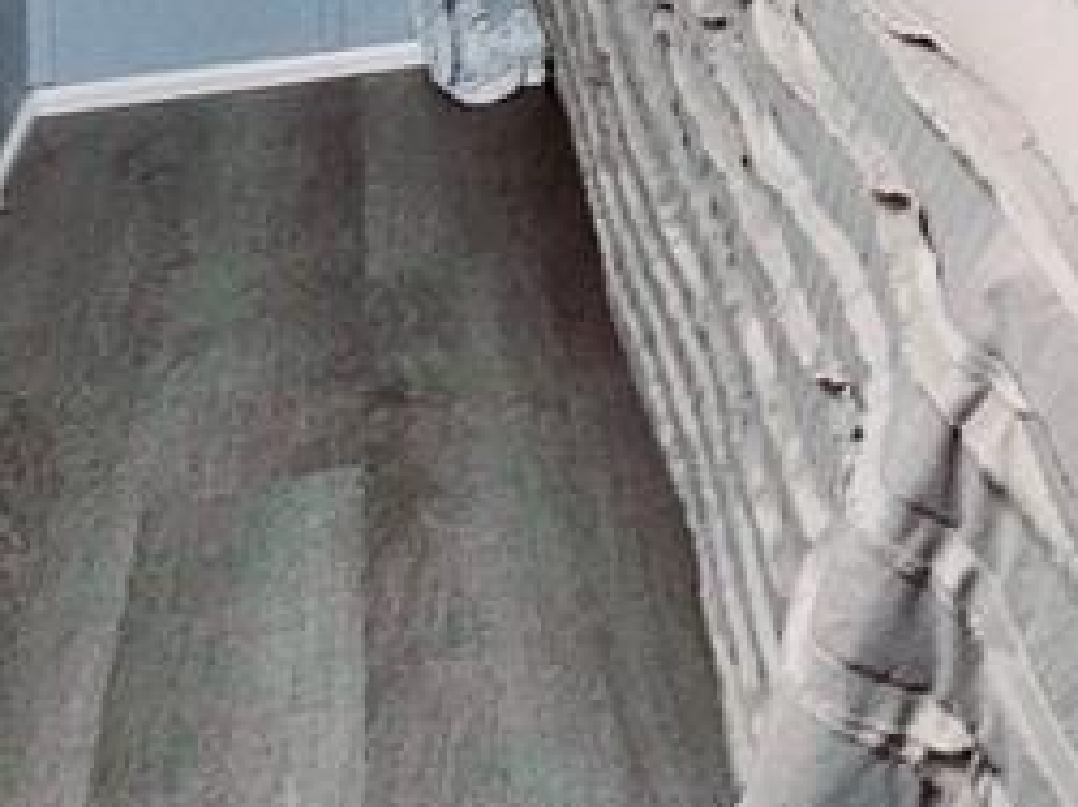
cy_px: -296
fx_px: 1650
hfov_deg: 30.6
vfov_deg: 23.6
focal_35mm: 53
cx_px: 1297
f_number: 2.2
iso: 400
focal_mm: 2.2
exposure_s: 1/60.2
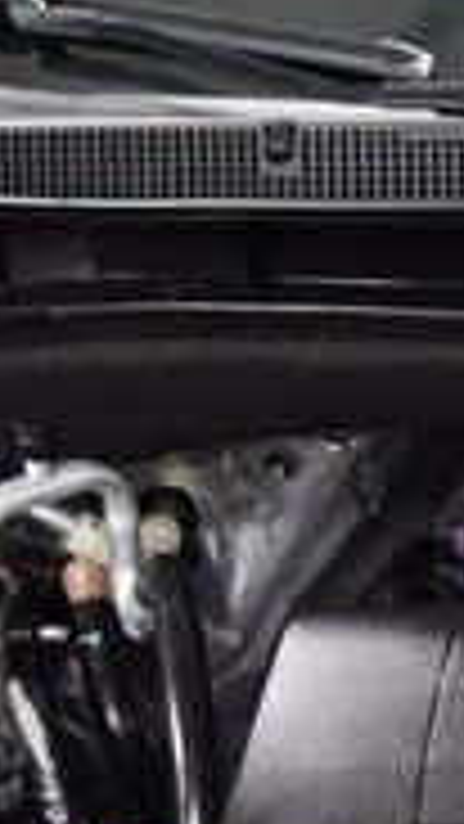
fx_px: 2886
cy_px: 907
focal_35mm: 132
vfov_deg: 15.8
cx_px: 860
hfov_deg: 8.8
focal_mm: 24
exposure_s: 1/50
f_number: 2.8
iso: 1600
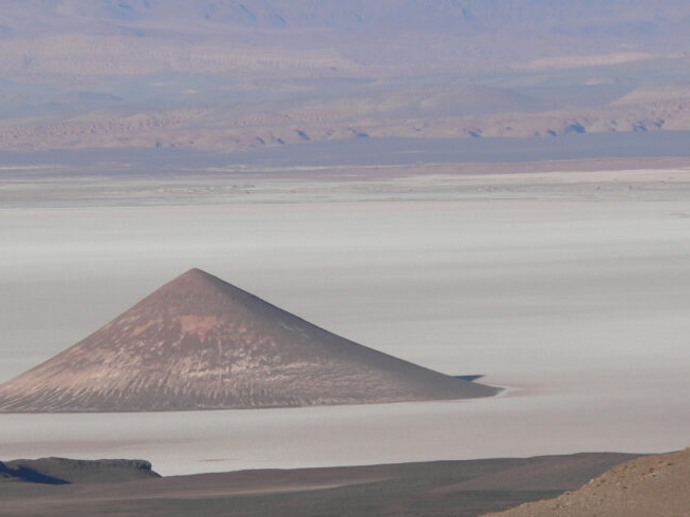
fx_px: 9789
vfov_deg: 3.0
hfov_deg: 4.0
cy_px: 355
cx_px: 197
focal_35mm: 491
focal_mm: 52.1
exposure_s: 1/500
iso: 80
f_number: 5.6
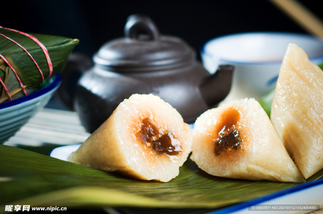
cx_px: 162
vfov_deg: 18.1
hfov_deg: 27.0
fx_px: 672
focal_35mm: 75
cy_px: 107
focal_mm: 50
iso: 125
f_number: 3.2
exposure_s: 1/125
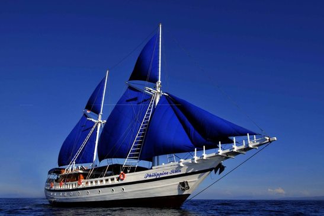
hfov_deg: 62.0
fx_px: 270
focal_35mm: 30
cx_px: 162
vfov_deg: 43.6
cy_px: 108
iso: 200
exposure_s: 1/400
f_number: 14
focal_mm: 20
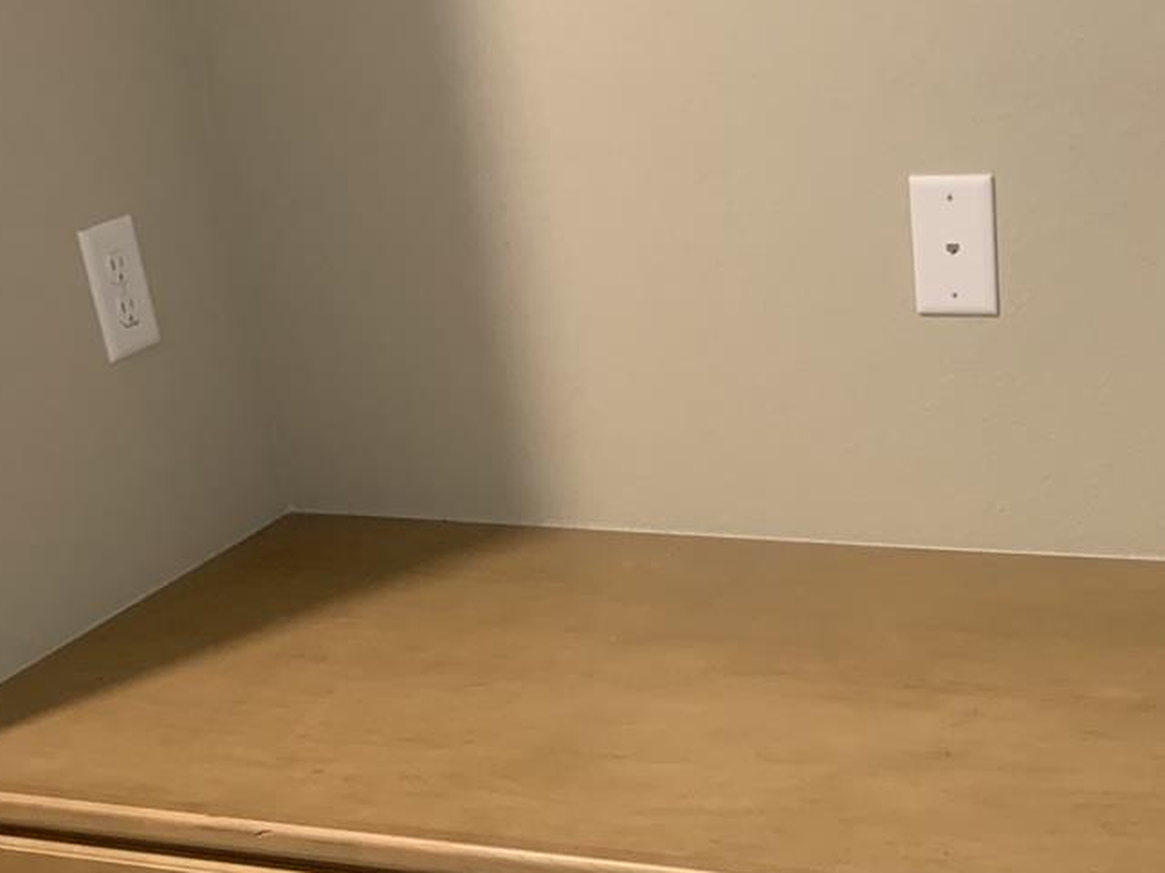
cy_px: 855
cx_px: 867
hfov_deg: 32.6
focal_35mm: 58
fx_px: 1951
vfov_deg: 24.2
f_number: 1.8
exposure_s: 1/60
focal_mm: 4.25
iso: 320
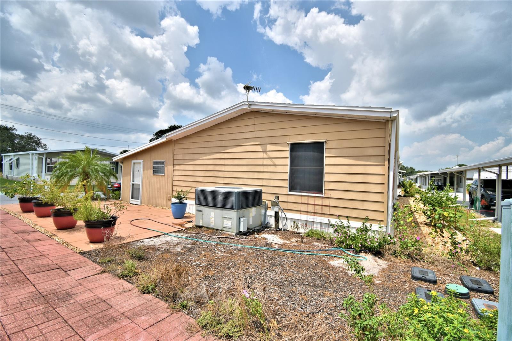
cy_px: 170
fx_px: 213
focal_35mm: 15
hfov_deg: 100.4
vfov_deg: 77.3
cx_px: 256
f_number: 4.5
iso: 100
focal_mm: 10
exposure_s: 1/2000
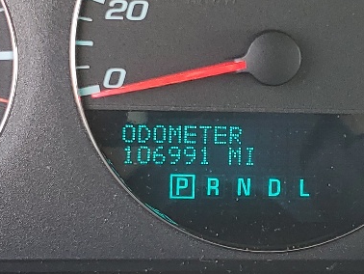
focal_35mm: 110
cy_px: 93
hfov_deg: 17.8
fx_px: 1157
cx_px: 246
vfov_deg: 13.5
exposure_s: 1/159
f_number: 1.5
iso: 50
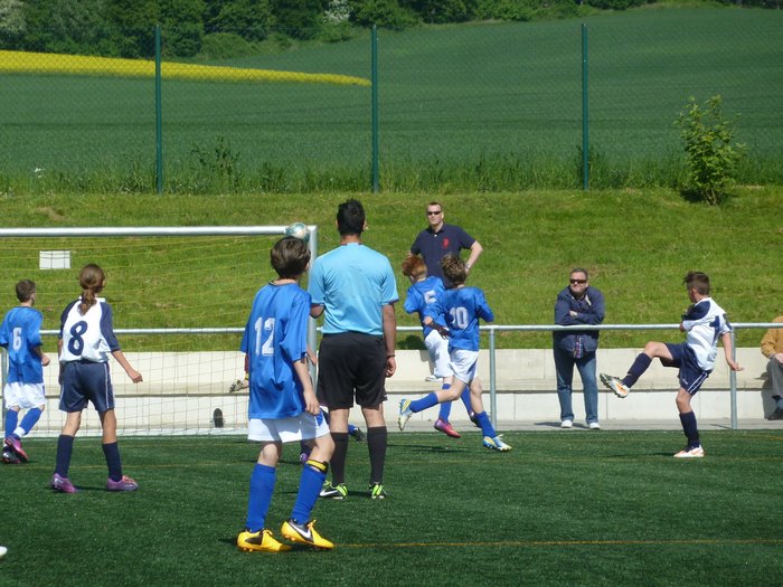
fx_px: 6786
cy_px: 294
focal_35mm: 300
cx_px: 392
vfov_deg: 5.0
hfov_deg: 6.6
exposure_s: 1/800
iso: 160
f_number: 5.6
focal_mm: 49.2
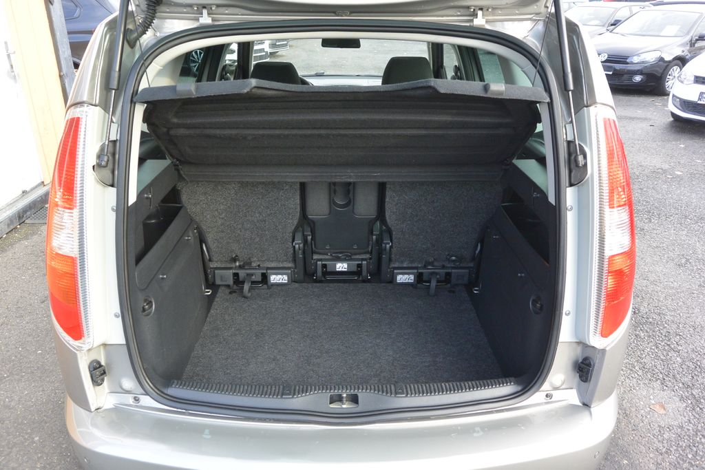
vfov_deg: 47.9
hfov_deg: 67.4
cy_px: 235
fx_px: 529
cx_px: 352
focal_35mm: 27
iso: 220
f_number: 3.5
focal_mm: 10
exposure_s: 1/125
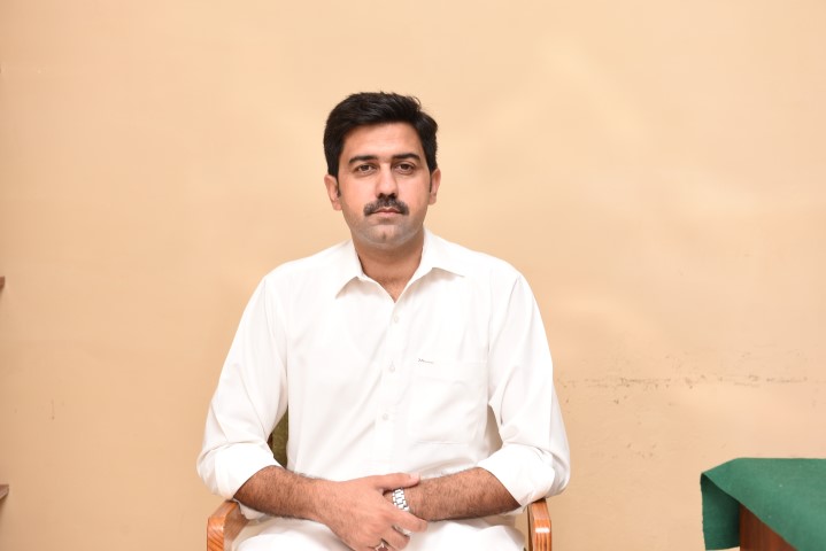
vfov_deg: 23.4
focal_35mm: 58
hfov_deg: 34.5
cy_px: 276
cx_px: 413
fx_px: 1331
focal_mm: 58
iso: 800
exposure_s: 1/100
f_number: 5
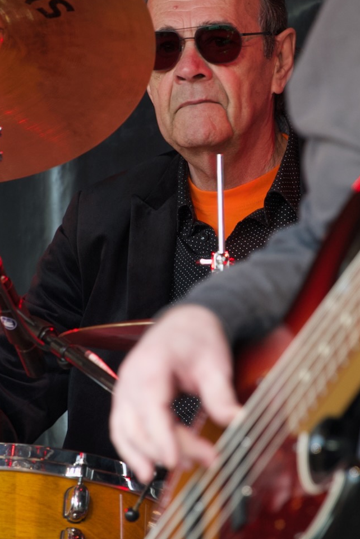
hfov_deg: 3.4
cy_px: 254
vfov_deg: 5.2
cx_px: 198
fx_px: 5980
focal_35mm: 399
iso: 800
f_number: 4
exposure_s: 1/250
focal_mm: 110.13
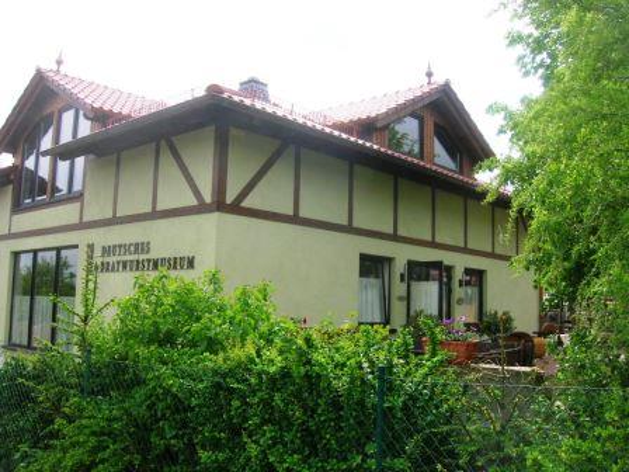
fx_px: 618
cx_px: 314
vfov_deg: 41.8
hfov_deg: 54.0
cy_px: 236
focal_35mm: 34
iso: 50
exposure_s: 1/300
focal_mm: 5.7
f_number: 4.9
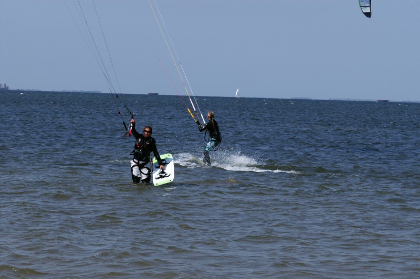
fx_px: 2360
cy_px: 140
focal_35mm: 202
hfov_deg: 10.2
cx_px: 210
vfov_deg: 6.8
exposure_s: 1/640
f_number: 13
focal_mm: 135
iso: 400
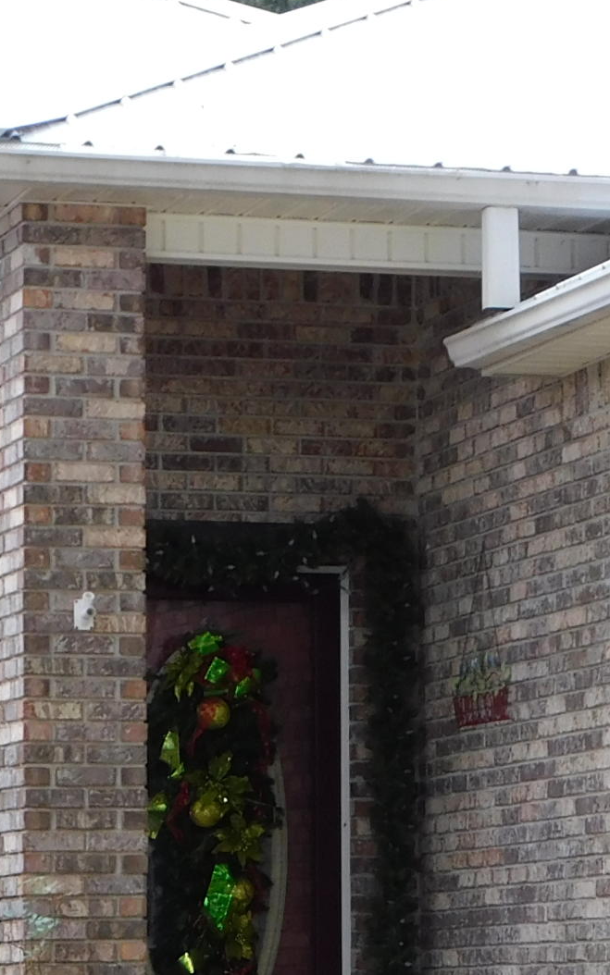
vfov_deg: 11.7
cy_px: 768
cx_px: 696
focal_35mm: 178
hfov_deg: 7.3
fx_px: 4733
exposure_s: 1/40
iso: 125
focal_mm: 10.4
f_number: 4
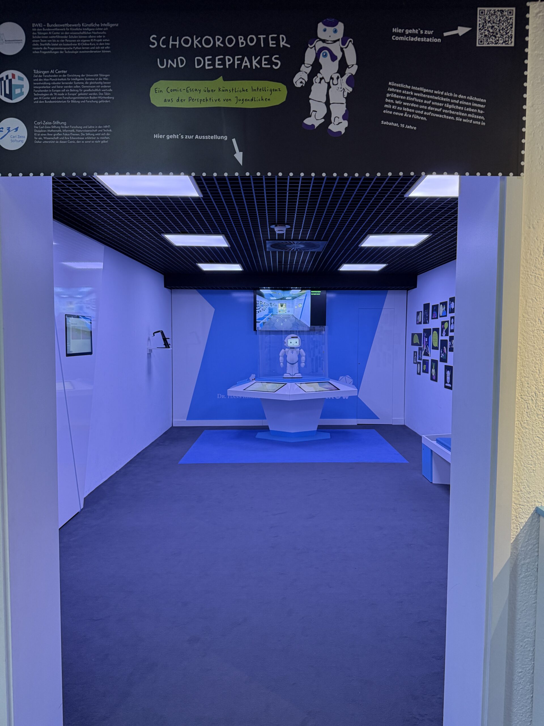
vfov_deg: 71.6
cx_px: 272
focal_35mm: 24
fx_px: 503
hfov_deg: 56.8
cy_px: 363
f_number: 1.78
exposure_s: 1/60
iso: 250
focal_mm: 6.76
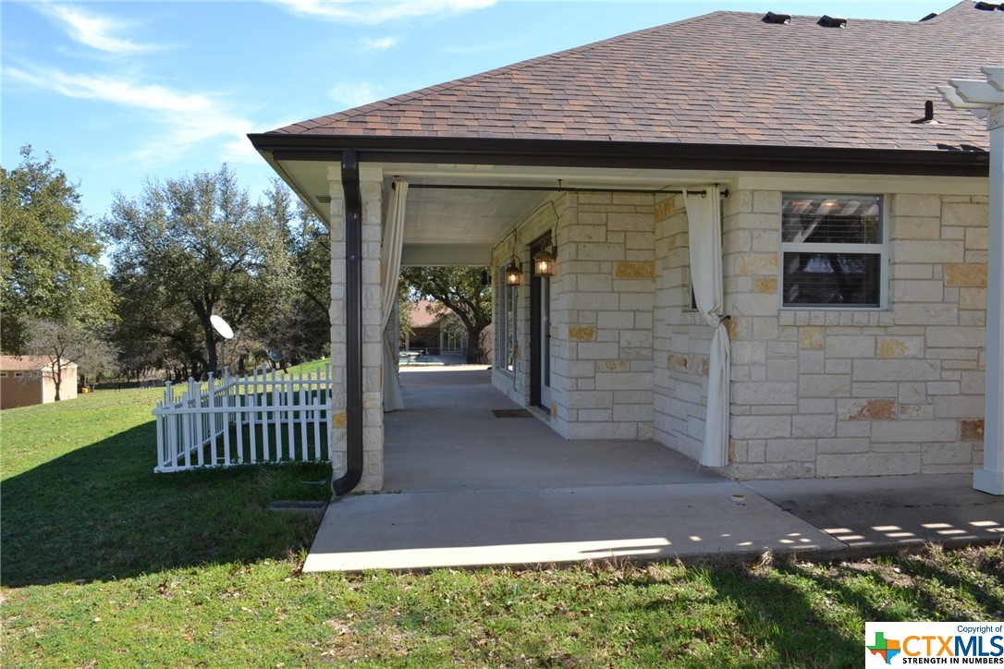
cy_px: 334
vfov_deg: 47.9
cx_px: 502
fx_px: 753
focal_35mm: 27
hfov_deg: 67.4
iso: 400
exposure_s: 1/200
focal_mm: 18
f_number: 11
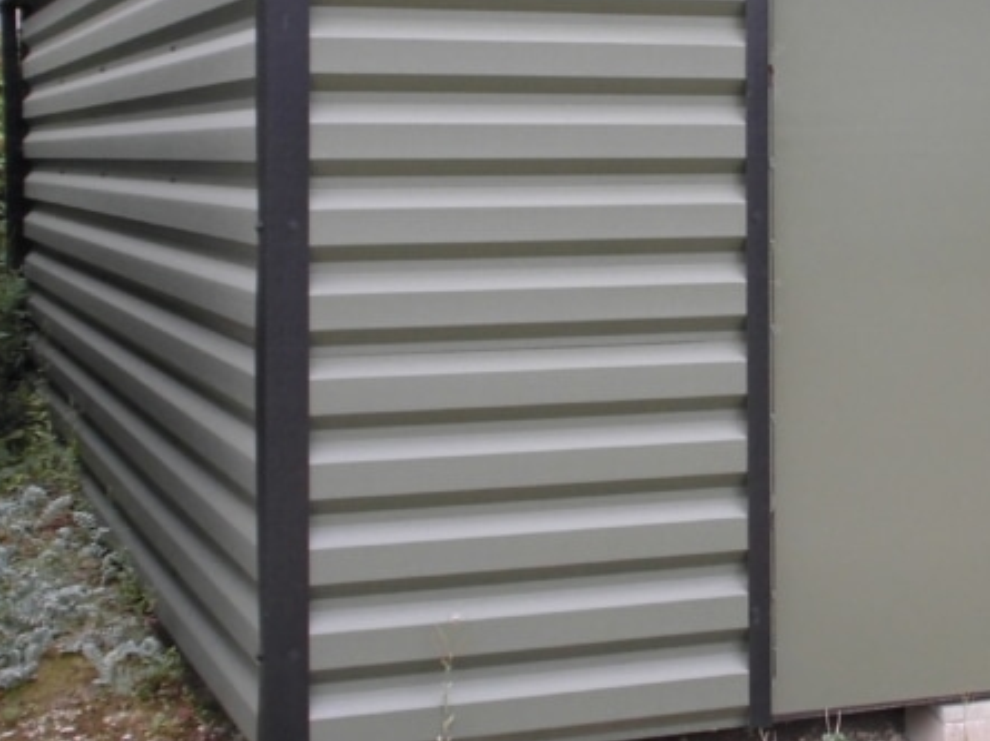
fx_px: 2172
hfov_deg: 24.9
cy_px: 171
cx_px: 892
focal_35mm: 76
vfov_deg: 19.2
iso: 64
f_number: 3.6
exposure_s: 1/125
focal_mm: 6
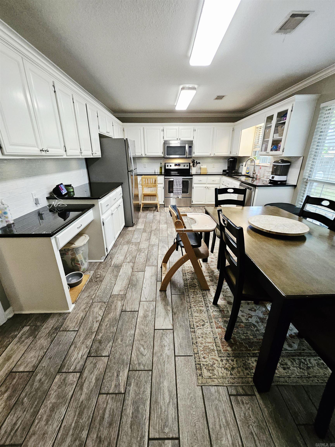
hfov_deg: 89.9
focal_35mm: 13
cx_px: 168
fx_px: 168
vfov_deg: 106.2
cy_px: 224
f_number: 2.2
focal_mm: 1.74
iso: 250
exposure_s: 1/60.2
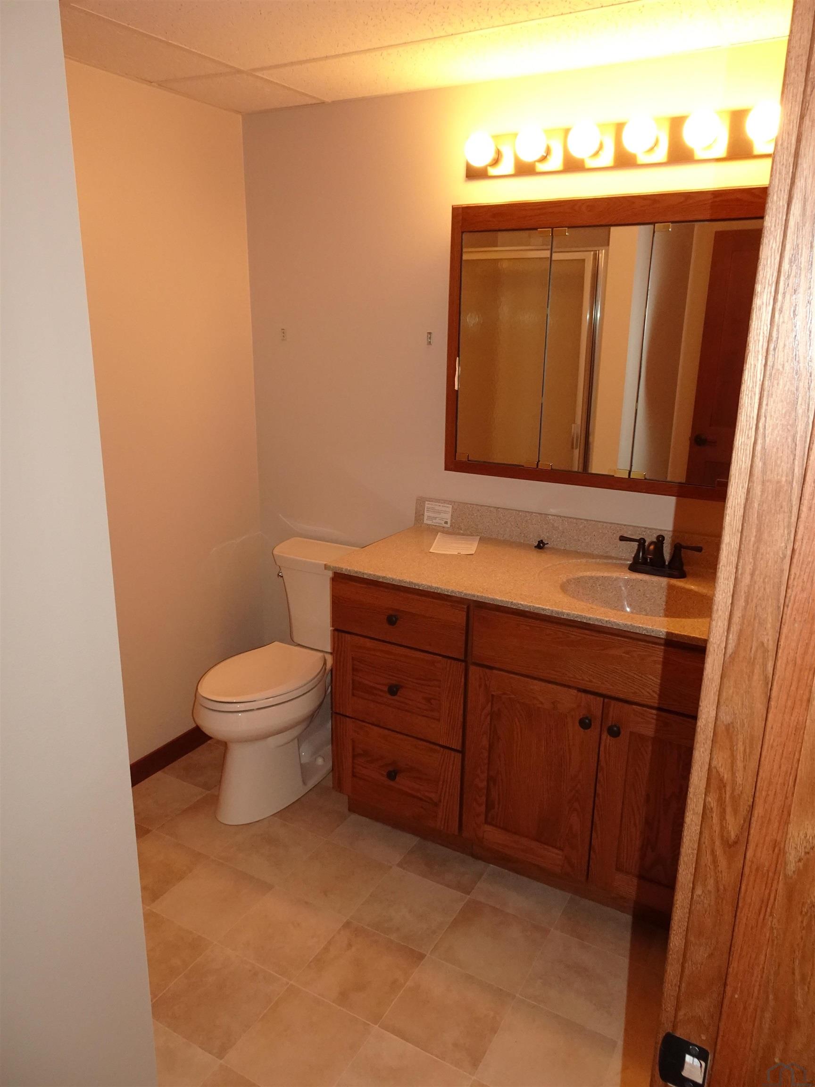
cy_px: 544
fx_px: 753
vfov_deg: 71.6
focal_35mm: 24
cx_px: 408
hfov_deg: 56.8
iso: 400
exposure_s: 1/30
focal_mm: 4.25
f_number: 3.5
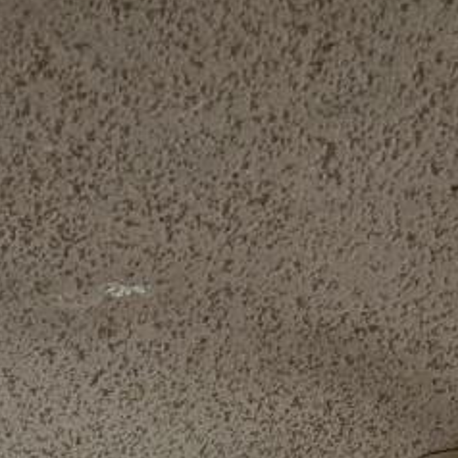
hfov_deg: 9.0
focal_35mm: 193
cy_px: 1555
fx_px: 2889
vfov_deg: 7.5
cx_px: -65
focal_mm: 5.96
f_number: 1.6
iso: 64
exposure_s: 1/120
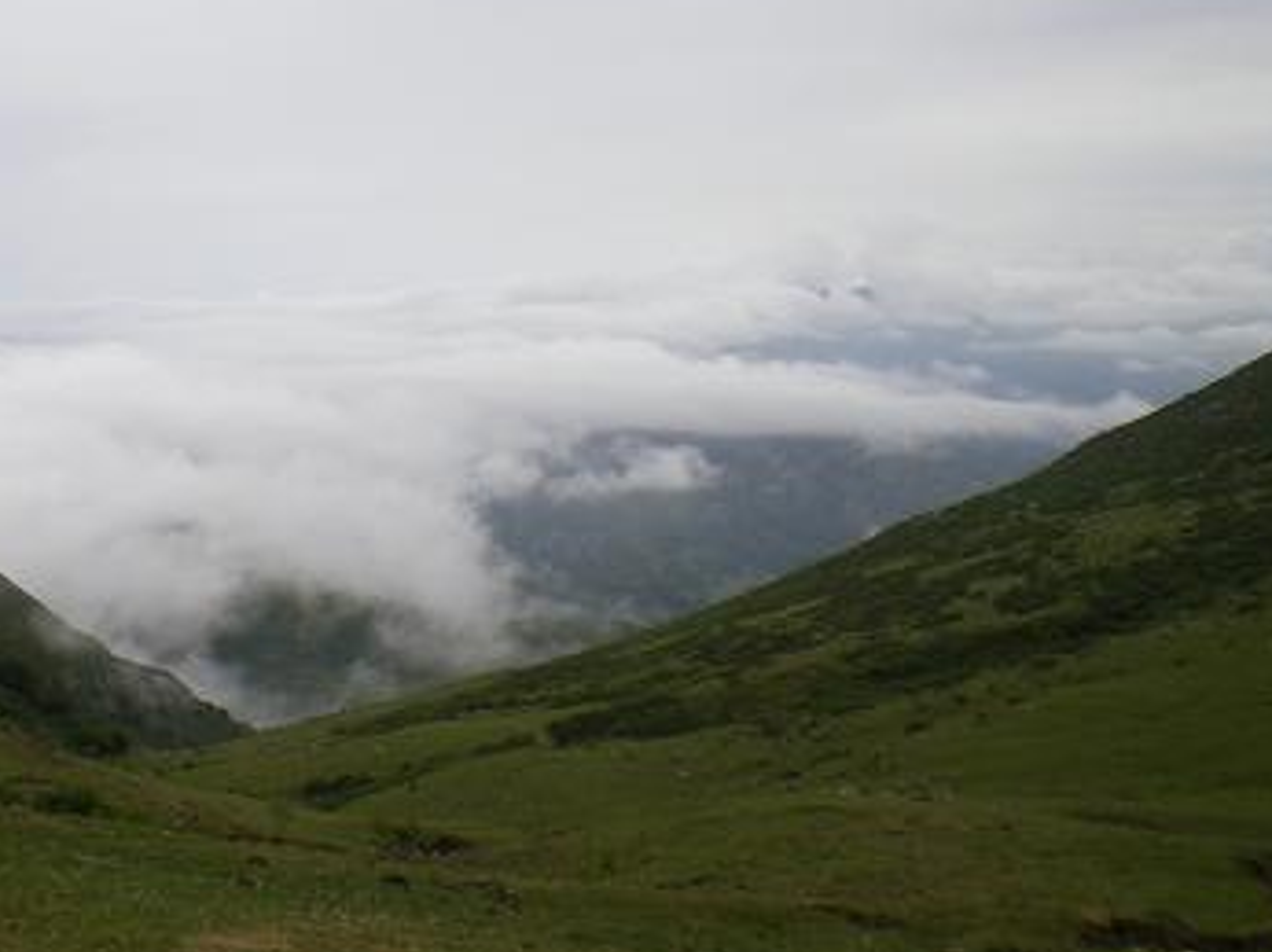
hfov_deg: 32.7
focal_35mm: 58
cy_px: 382
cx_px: 346
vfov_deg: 25.2
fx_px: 2130
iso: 64
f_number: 4.6
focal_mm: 6.3
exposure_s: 1/500
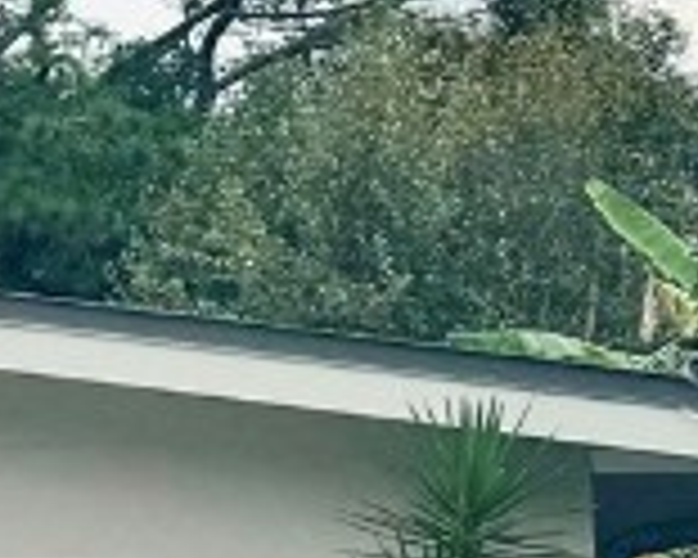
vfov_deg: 10.0
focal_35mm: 155
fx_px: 3202
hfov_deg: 10.1
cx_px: -1202
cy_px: 382
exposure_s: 1/5348
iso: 80
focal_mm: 6.76
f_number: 1.78
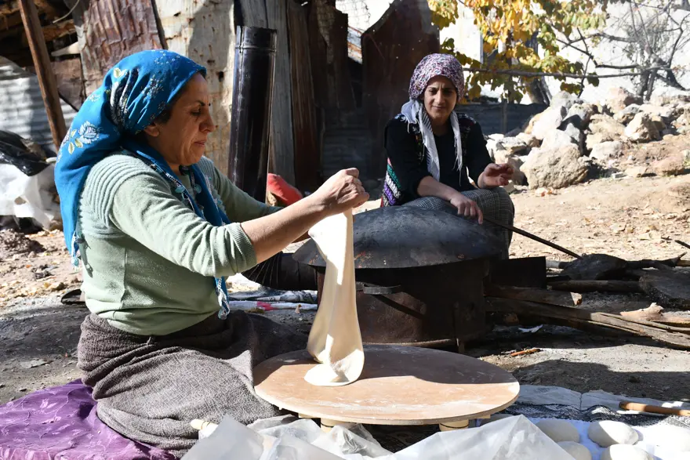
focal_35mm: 45
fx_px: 863
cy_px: 230
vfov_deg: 29.9
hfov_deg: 43.6
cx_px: 345
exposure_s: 1/250
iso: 140
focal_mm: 30
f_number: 8
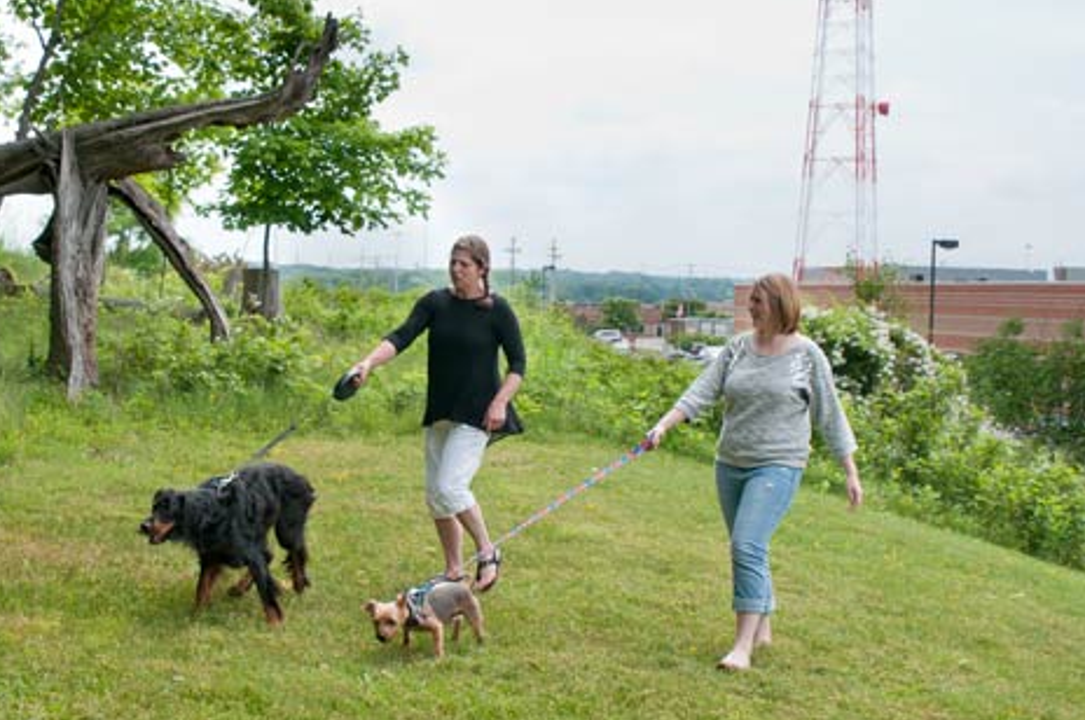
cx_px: 514
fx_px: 1354
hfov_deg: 43.6
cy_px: 431
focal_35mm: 45
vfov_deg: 29.7
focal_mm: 24
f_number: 7.1
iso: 200
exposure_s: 1/320
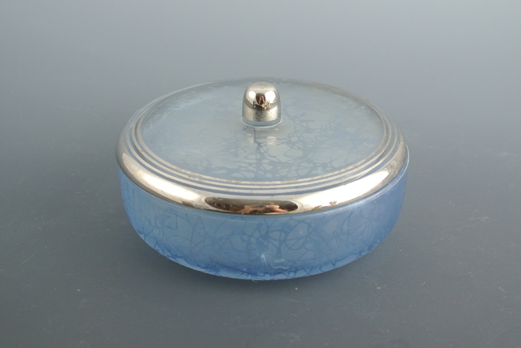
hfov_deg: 30.9
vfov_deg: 21.0
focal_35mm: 65
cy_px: 174
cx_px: 260
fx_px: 942
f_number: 5.3
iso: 640
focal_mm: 24.4
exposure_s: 1/60
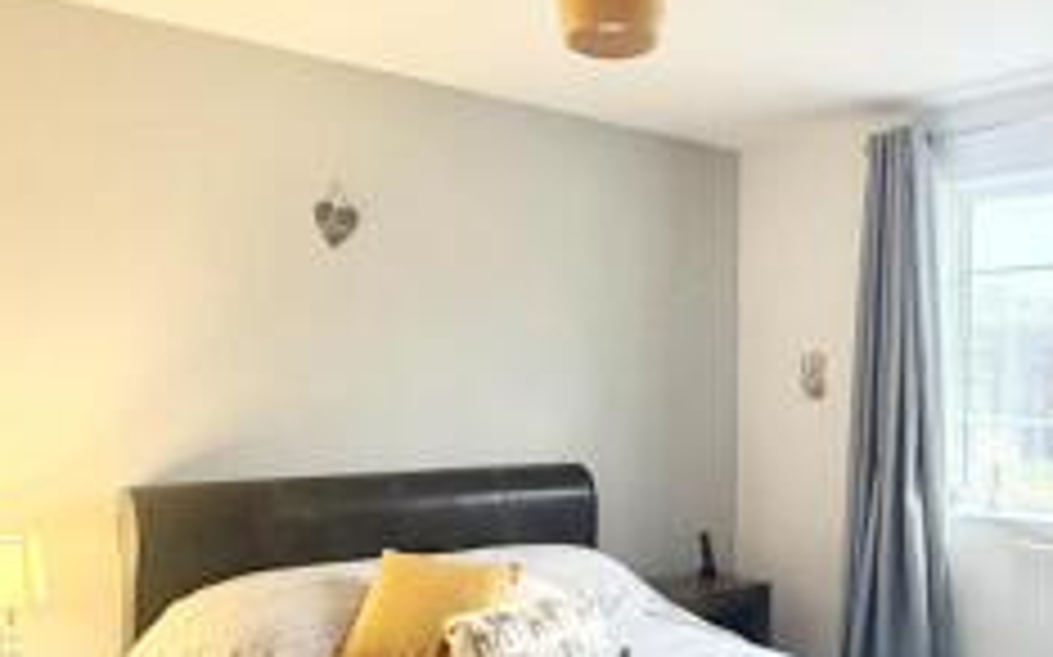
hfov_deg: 52.0
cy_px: 385
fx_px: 1061
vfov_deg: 34.3
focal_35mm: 37
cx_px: 686
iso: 320
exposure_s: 1/50
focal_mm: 2.22
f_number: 2.2
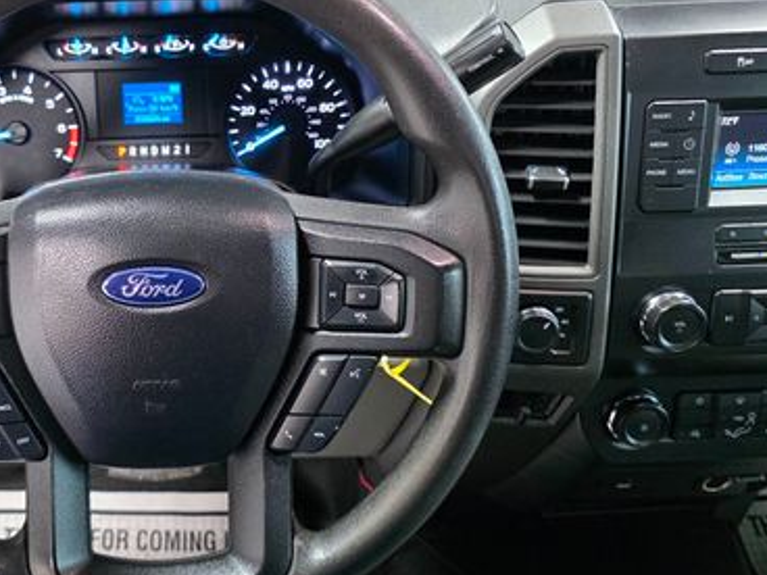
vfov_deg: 35.9
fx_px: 886
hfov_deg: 45.2
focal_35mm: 40
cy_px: 262
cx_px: 192
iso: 1250
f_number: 1.7
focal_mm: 6.3
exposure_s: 1/120
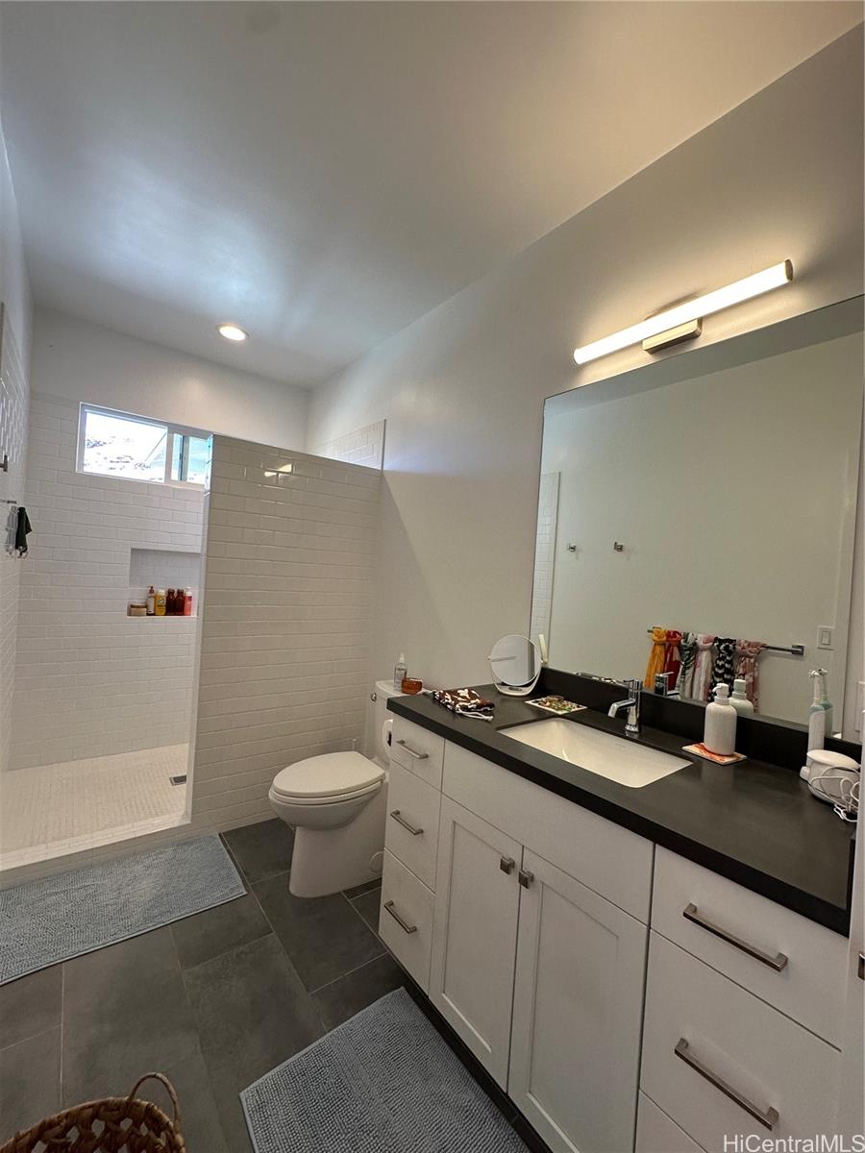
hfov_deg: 85.7
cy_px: 576
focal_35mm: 14
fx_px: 466
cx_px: 432
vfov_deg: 102.1
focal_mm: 2.22
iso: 160
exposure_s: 1/120
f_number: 2.2
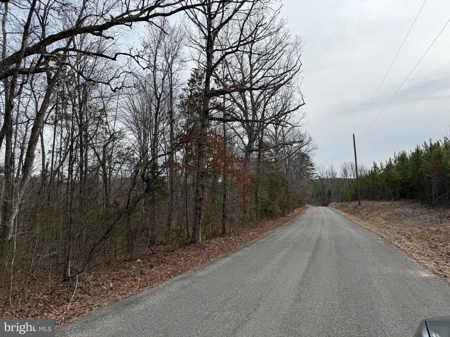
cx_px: 225
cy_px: 168
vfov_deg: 56.8
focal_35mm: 24
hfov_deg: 71.6
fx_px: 312
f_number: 1.78
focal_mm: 6.76
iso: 80
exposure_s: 1/4405
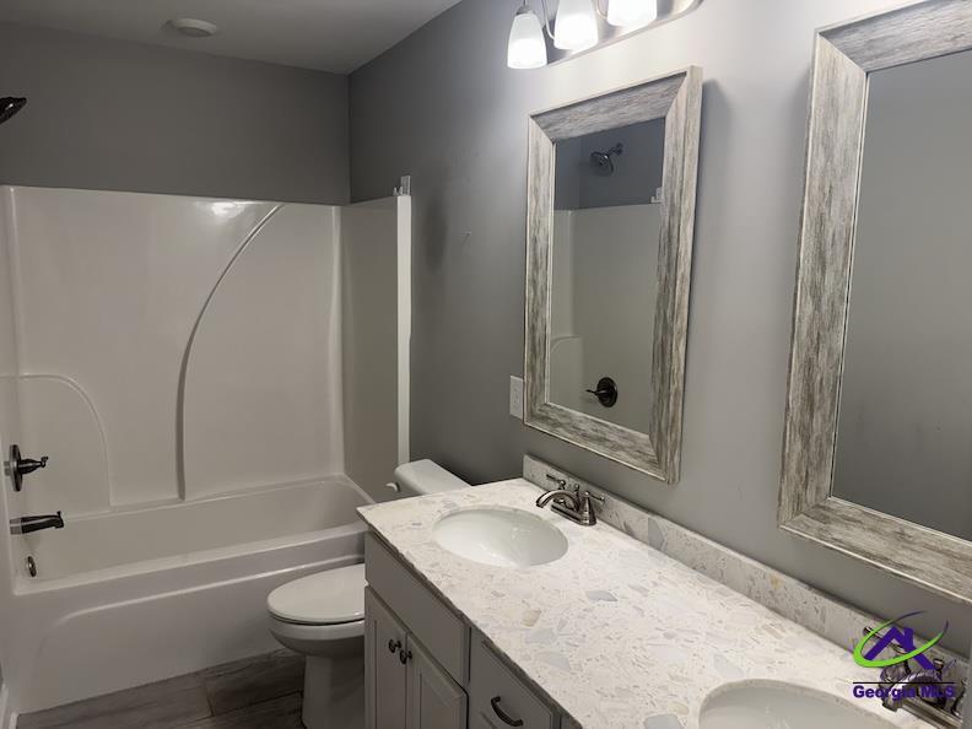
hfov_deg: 71.6
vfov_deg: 56.8
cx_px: 486
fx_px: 674
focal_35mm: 24
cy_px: 364
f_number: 1.78
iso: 125
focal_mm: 6.76
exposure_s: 1/120
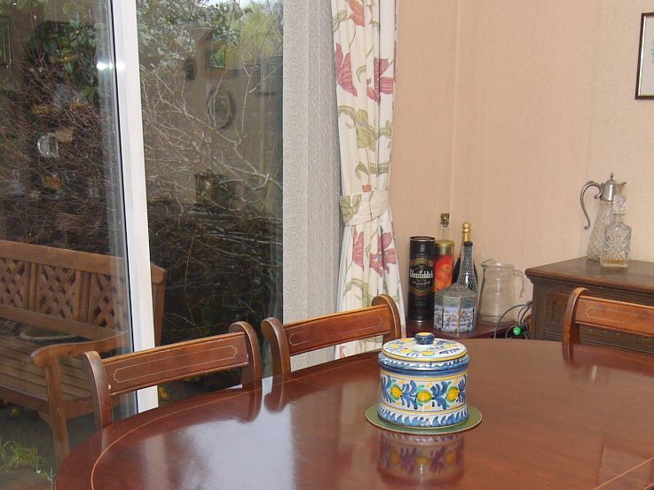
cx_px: 366
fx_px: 945
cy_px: 398
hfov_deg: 38.1
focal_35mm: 50
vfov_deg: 28.4
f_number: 4
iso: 100
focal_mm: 9
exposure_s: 1/60
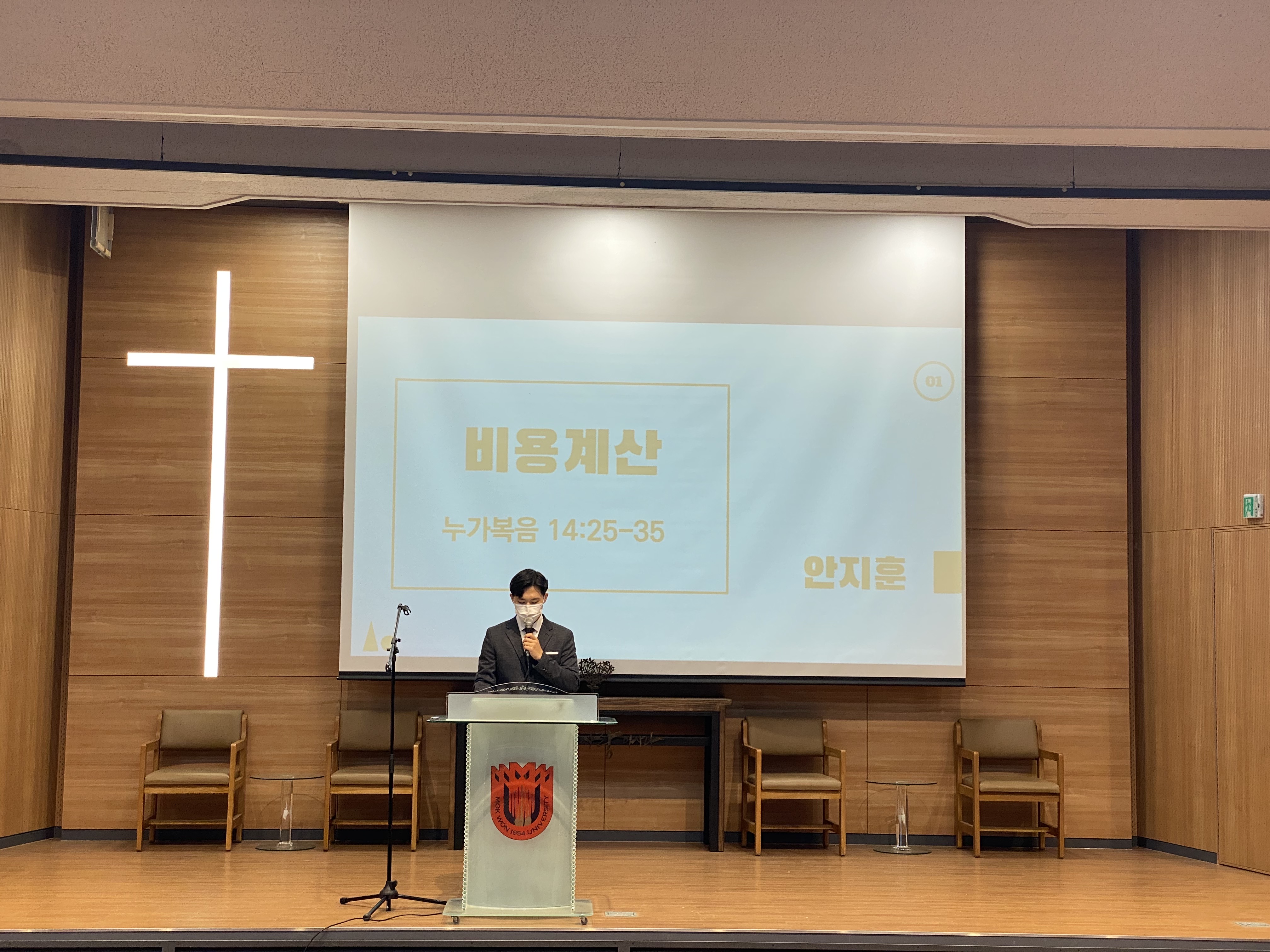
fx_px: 1908
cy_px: 476
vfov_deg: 28.0
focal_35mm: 52
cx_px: 635
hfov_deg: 36.8
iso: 100
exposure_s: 1/120
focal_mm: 6
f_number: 2
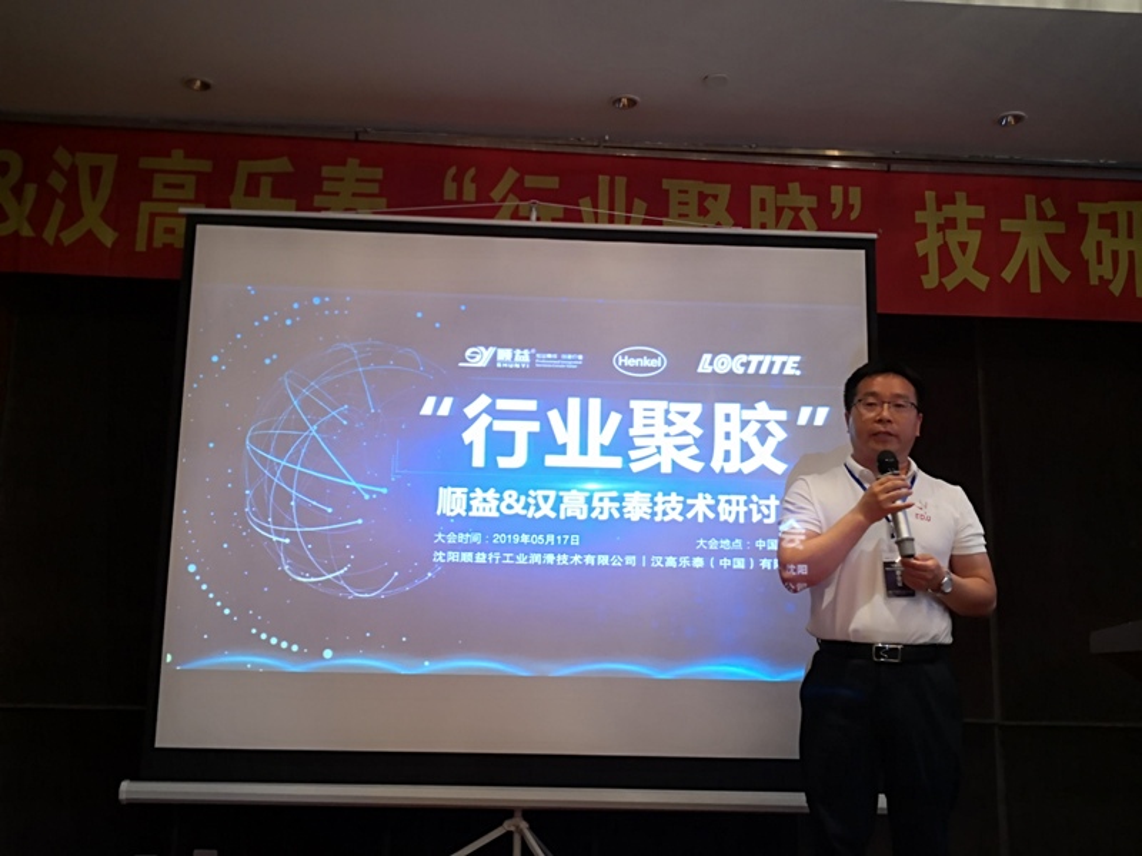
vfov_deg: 40.7
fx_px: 1155
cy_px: 428
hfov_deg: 52.6
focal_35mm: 35
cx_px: 571
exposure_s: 1/33.3
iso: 200
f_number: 1.6
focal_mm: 3.95
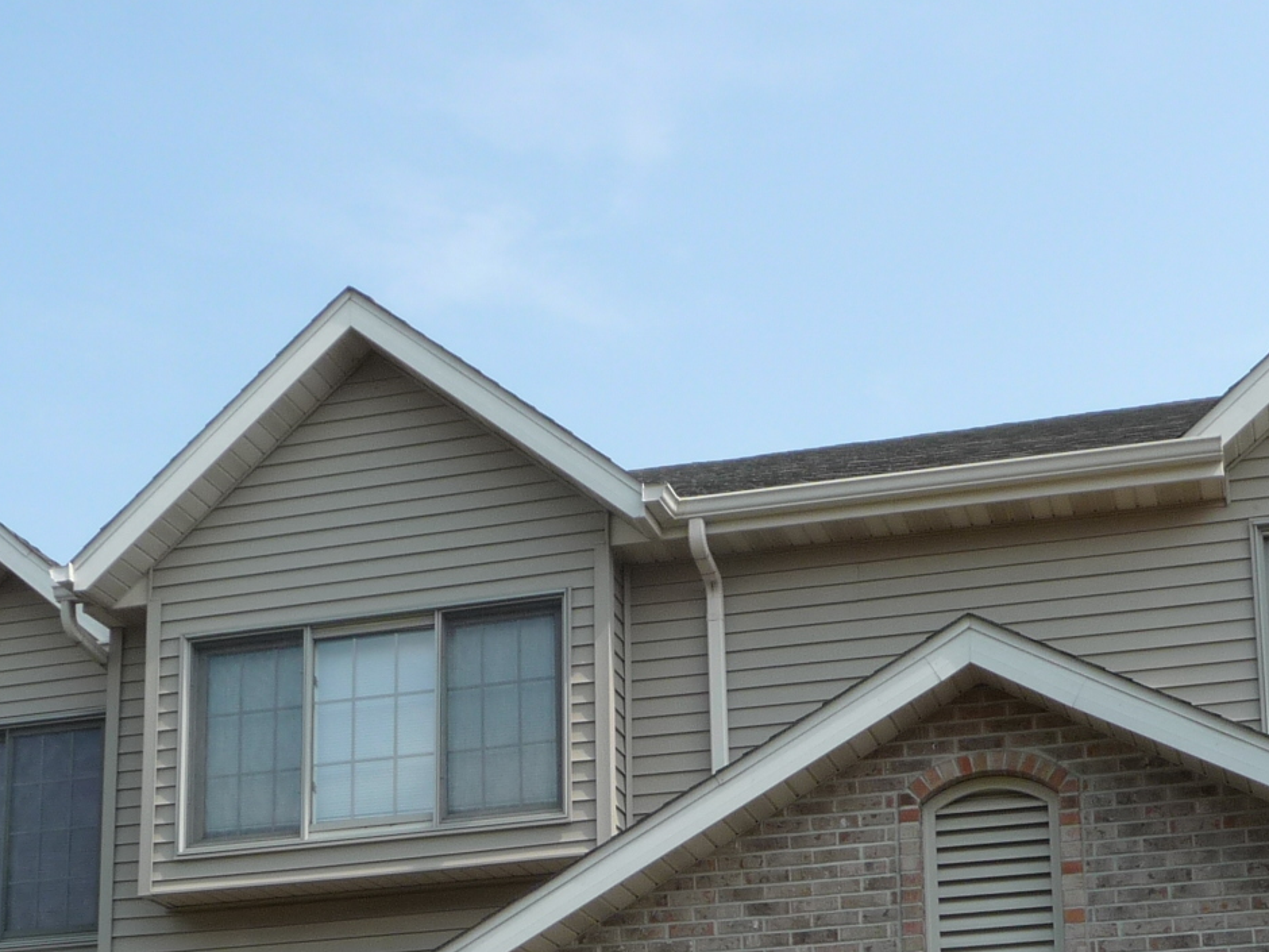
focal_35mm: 61
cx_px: 671
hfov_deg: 31.7
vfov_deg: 22.8
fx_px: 2236
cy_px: 1018
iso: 100
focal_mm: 4.7
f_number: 3.3
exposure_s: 1/800
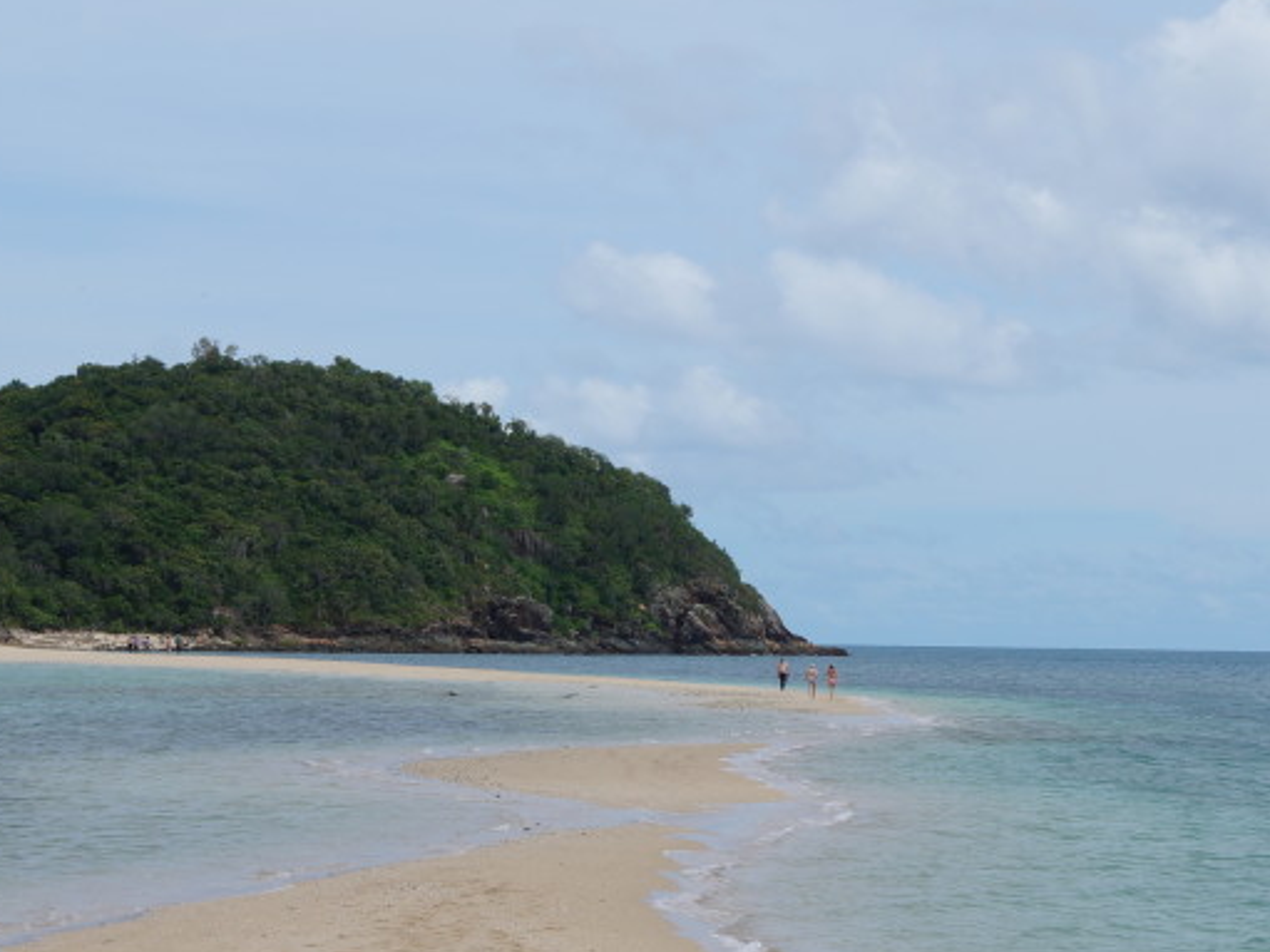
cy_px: 676
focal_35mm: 130
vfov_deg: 11.4
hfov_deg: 15.2
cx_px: 758
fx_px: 4767
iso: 100
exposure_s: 1/200
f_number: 11
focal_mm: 45
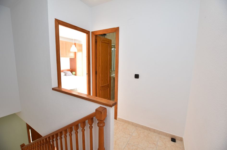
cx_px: 114
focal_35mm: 15
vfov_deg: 77.0
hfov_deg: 100.5
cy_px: 75
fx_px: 94
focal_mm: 10
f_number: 4.5
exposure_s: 1/30
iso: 200
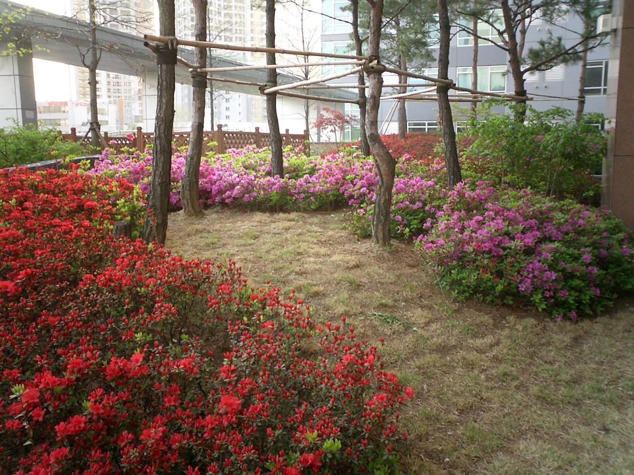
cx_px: 317
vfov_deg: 38.7
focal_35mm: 37
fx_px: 678
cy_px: 238
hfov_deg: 50.1
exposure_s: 1/100
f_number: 3.5
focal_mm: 5.6
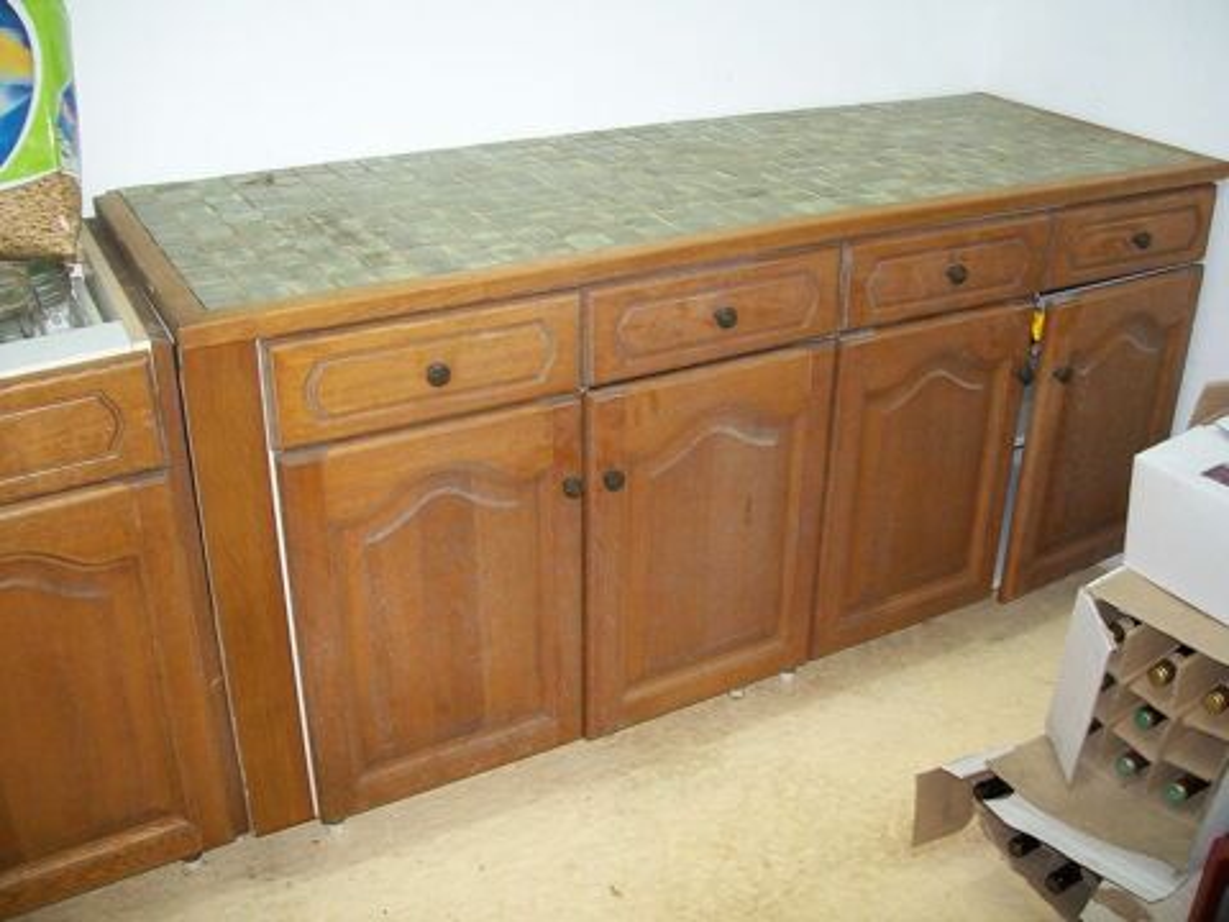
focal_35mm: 36
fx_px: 1278
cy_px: 461
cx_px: 614
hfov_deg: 51.4
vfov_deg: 39.7
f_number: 2.7
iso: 160
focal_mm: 6
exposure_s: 1/30
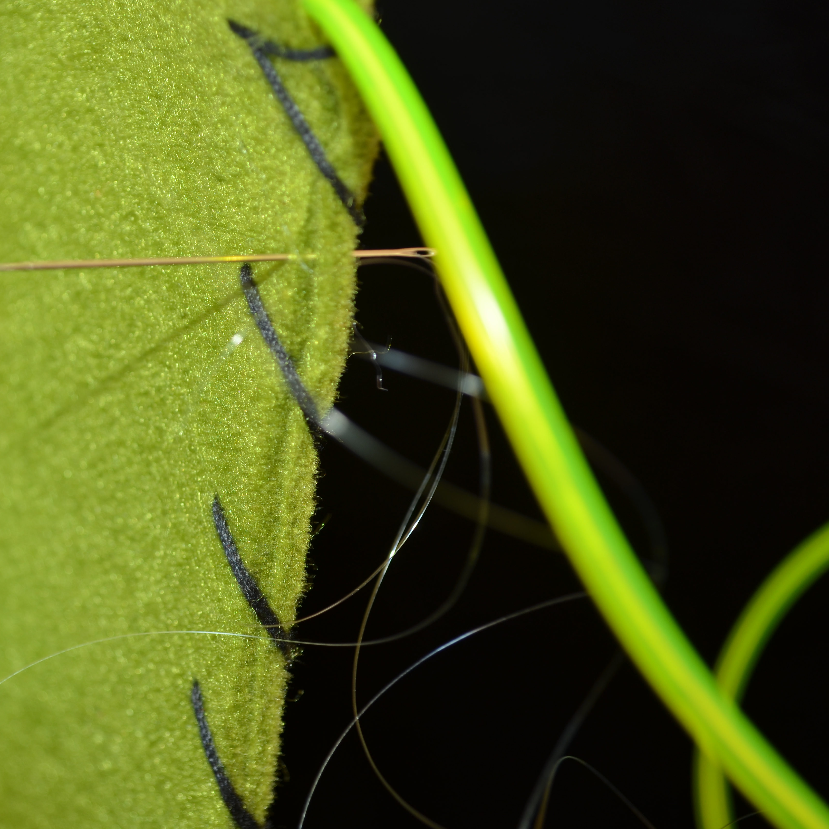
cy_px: 415
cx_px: 217
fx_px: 1788
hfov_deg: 25.8
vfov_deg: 26.1
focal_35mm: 66
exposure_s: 1/8
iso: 100
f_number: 5.6
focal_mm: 34
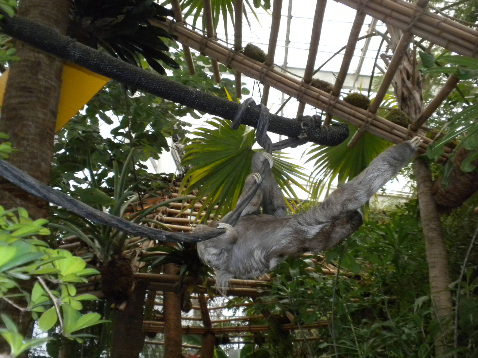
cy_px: 176
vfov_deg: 37.7
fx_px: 525
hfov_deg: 49.0
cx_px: 243
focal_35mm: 38
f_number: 3.5
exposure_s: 1/30
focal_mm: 6.6
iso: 400
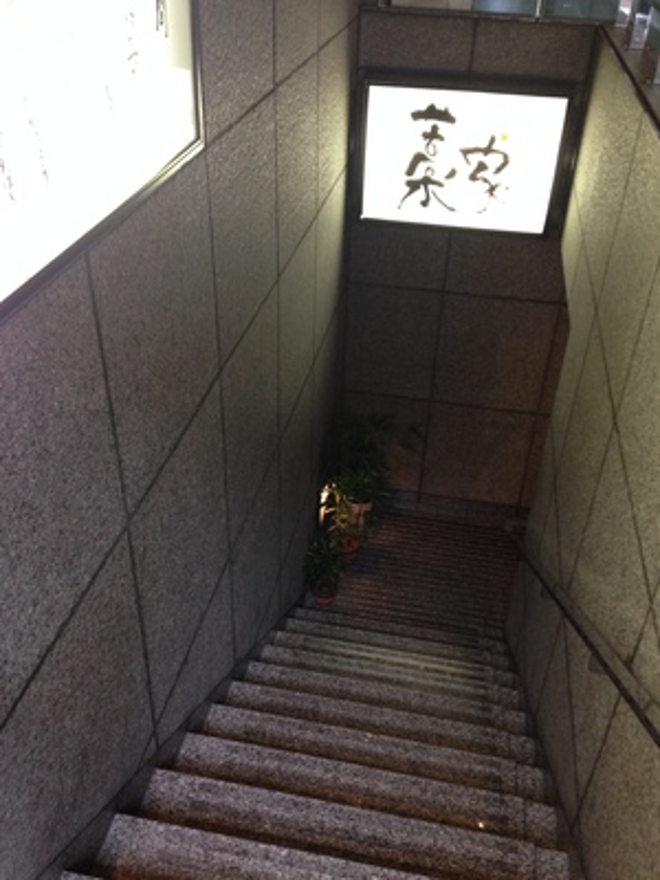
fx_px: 839
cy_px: 440
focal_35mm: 33
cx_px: 330
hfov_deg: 42.9
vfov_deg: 55.4
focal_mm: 4.12
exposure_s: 1/20
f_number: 2.4
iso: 160
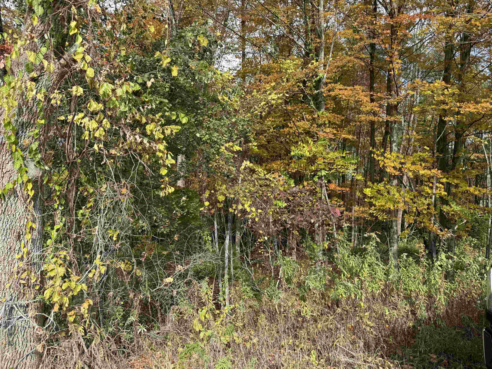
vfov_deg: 56.8
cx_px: 246
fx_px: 341
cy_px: 184
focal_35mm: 24
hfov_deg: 71.6
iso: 80
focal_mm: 6.76
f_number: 1.78
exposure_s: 1/1250
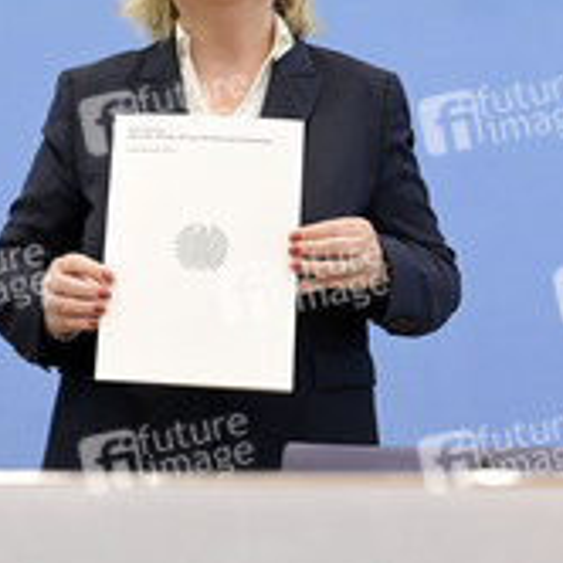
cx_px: 212
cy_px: 200
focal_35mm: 74
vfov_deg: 23.3
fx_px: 1362
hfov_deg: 23.3
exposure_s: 1/640
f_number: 5
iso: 4000
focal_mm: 32
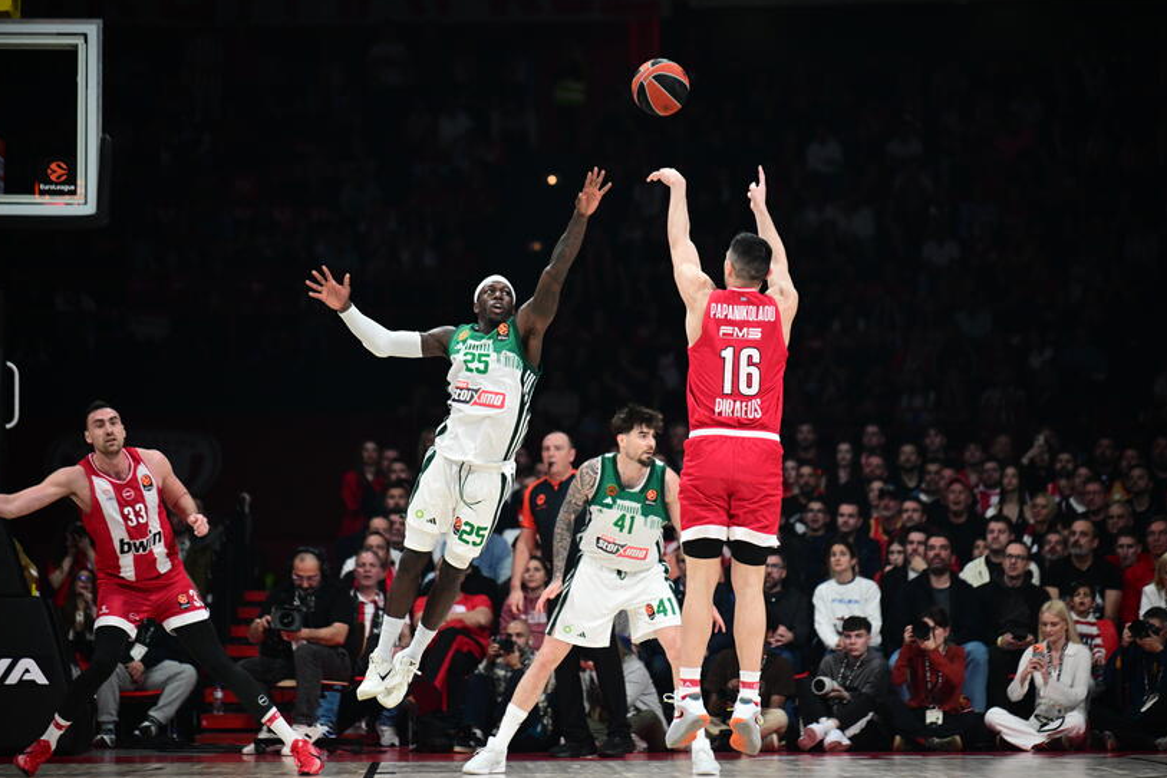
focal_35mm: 166
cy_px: 412
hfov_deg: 12.4
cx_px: 629
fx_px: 5381
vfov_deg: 8.3
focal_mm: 150
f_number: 2.8
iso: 2000
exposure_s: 1/1600
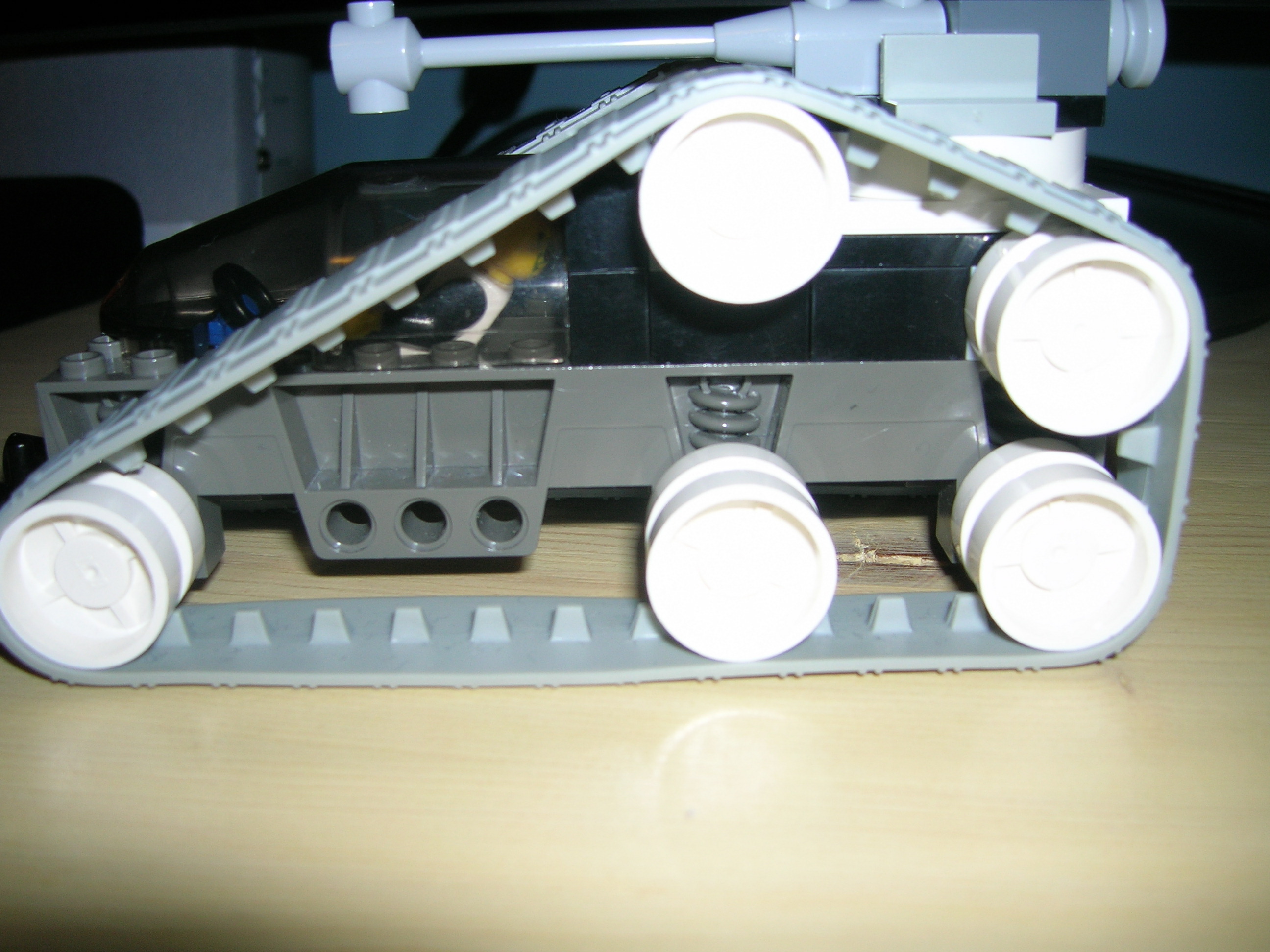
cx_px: 635
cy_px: 476
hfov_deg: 54.0
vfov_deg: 41.8
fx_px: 1247
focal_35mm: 34
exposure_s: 1/60.1
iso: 50
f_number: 2.9
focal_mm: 5.7
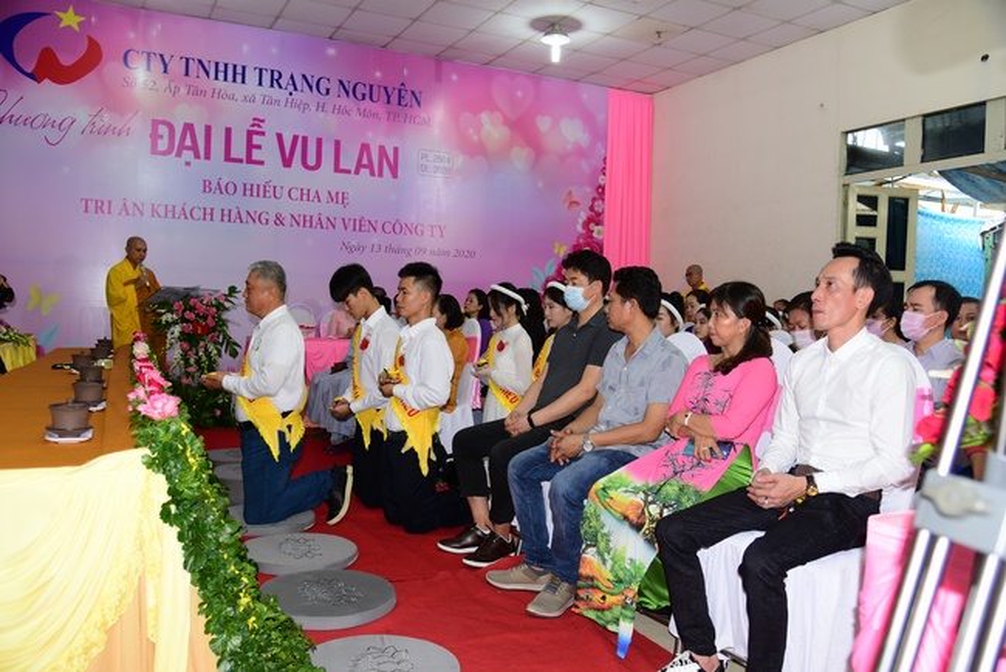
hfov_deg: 61.9
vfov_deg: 43.6
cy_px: 336
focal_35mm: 30
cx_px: 503
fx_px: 839
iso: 320
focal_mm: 30
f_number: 4
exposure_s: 1/60
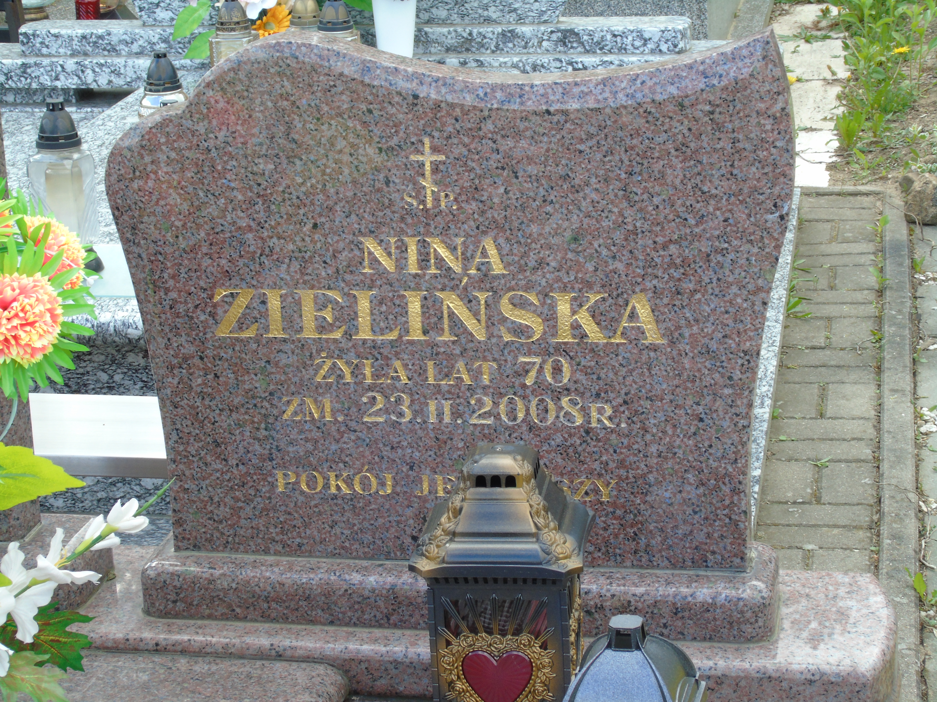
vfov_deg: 18.0
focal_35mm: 82
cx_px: 468
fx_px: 2220
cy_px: 351
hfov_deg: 23.8
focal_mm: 15
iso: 80
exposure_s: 1/30
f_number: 7.6
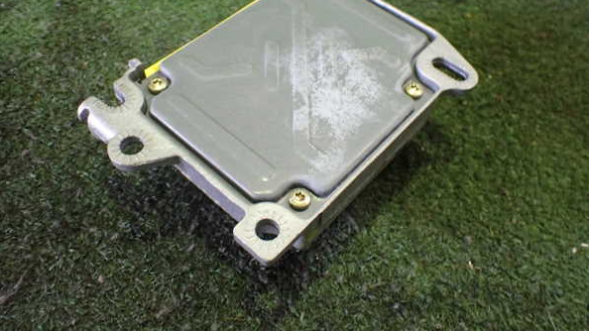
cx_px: 295
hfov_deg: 59.5
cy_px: 134
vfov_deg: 35.5
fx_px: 515
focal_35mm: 33
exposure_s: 1/60
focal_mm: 5.4
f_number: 2.3
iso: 800
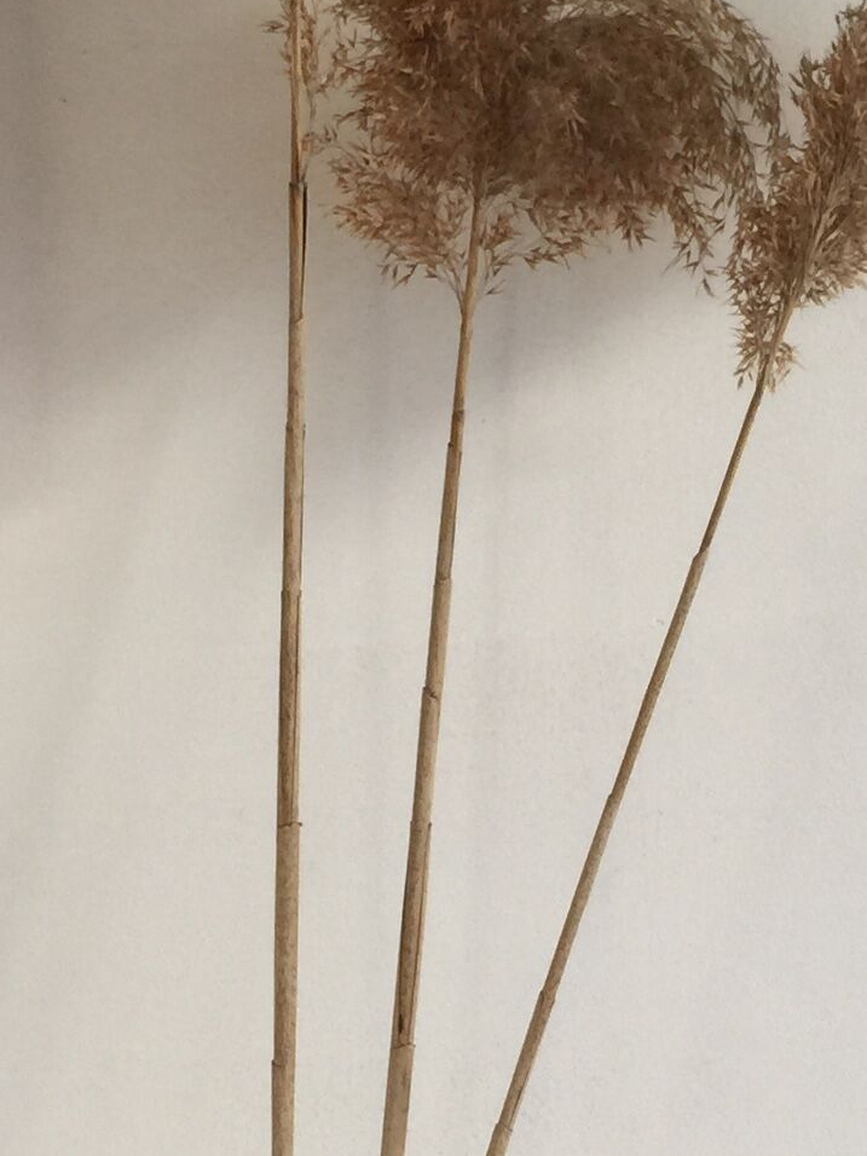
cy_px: 1088
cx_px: 290
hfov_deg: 14.9
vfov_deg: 19.4
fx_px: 3306
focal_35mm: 99
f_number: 2.2
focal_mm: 4.15
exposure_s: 1/33
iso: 32
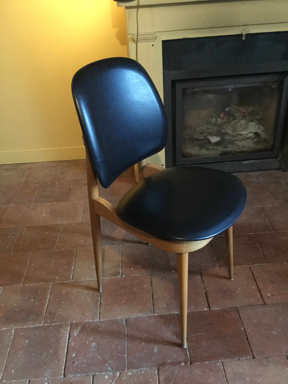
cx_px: 144
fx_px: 344
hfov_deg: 45.4
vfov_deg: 58.4
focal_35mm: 31
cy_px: 192
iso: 320
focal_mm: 3.3
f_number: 2.4
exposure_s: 1/17
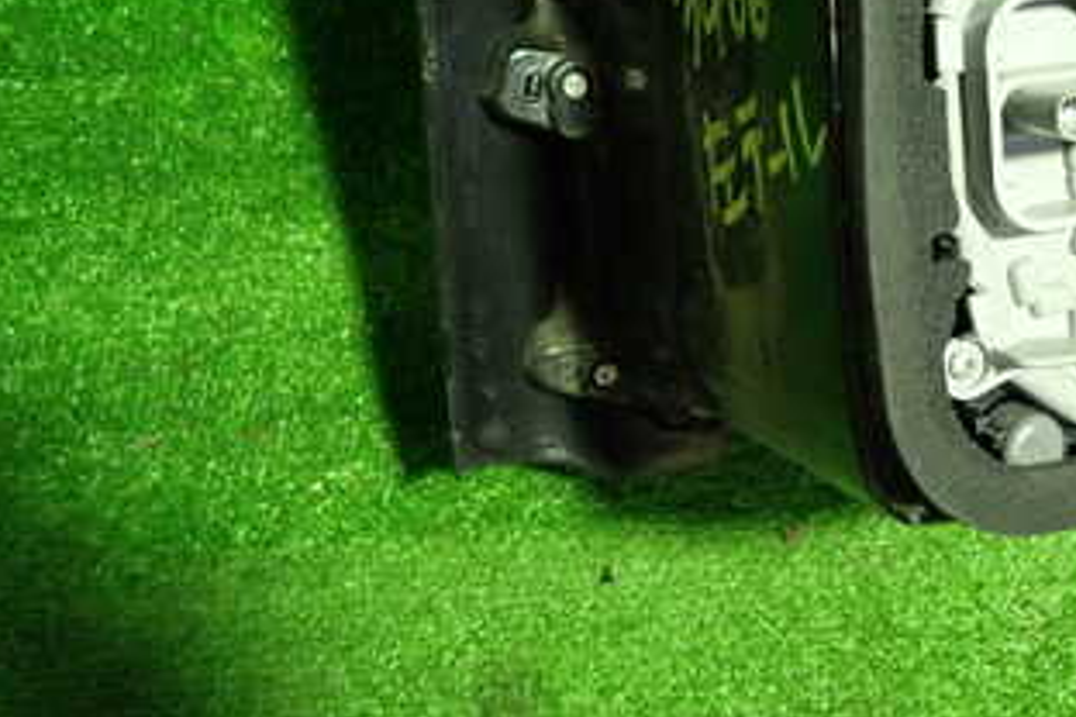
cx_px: 993
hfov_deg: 36.8
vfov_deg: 26.1
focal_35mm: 50
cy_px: 65
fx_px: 1494
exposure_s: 1/30
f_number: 2
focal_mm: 4.5
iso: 400
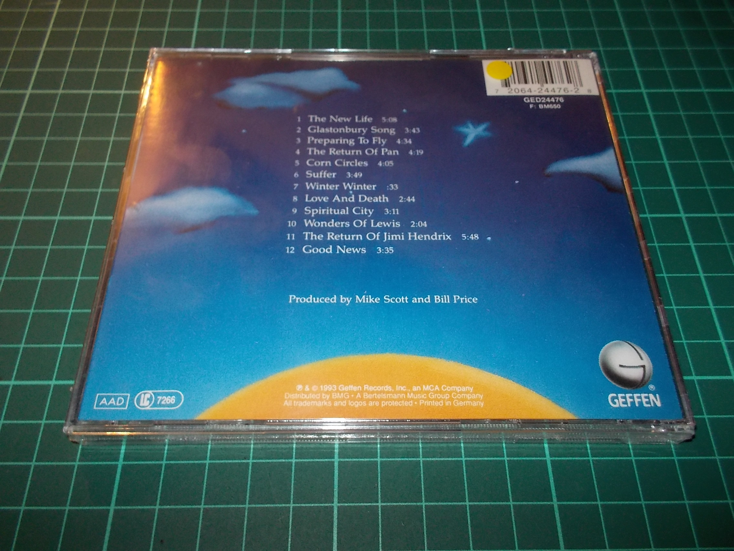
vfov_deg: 48.2
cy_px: 276
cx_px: 367
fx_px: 615
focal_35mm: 29
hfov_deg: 61.7
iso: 200
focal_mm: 4.1
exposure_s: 1/30
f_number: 3.3
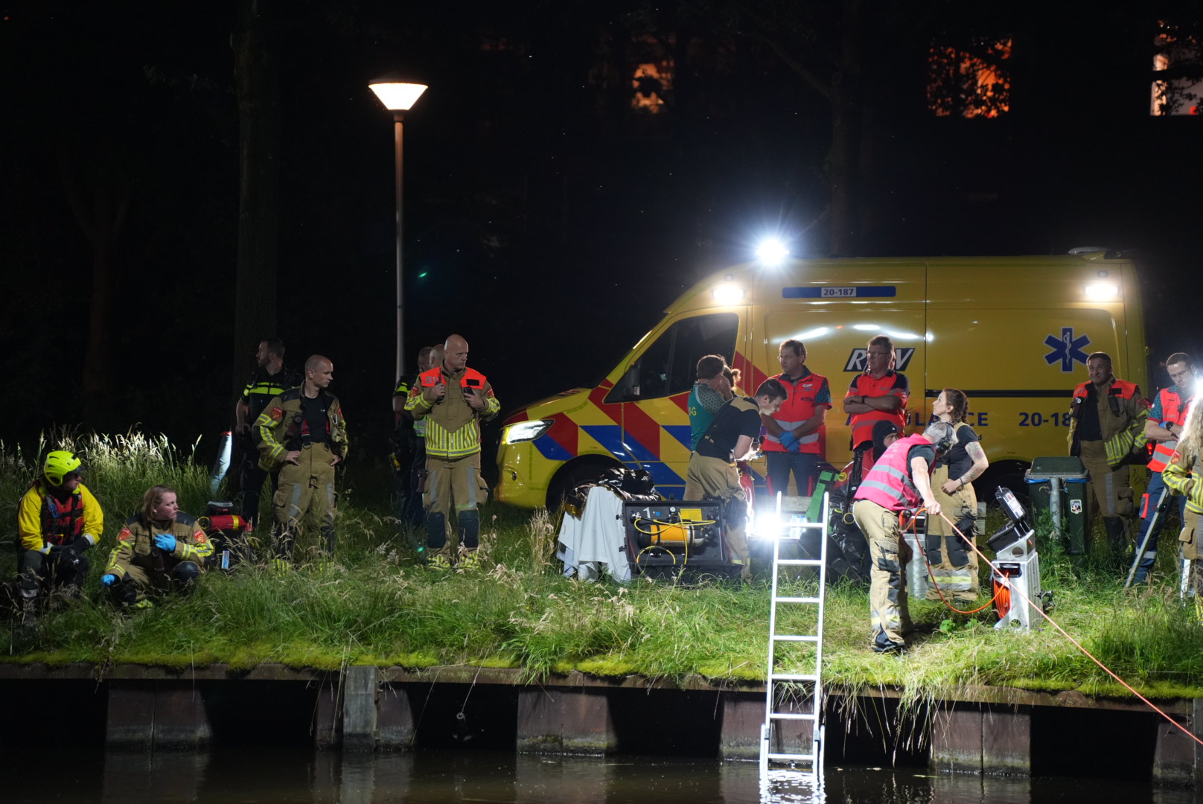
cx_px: 602
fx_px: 4414
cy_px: 402
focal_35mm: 132
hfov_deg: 15.5
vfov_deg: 10.4
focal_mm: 132
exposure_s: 1/160
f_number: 2.8
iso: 4000
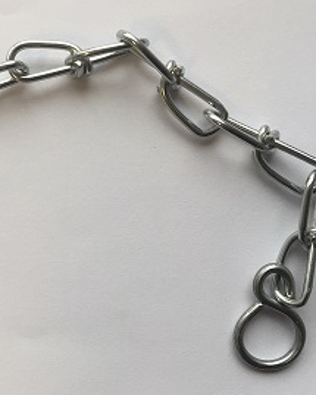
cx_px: 79
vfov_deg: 42.9
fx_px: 503
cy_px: 210
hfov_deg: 34.2
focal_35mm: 43
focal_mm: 4.15
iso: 50
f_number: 2.2
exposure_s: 1/100
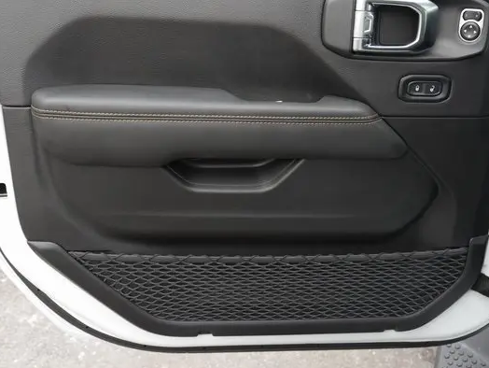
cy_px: 150
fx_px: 622
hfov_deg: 42.9
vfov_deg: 32.8
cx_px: 264
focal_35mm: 44
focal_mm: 18
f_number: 5
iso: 250
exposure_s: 1/60
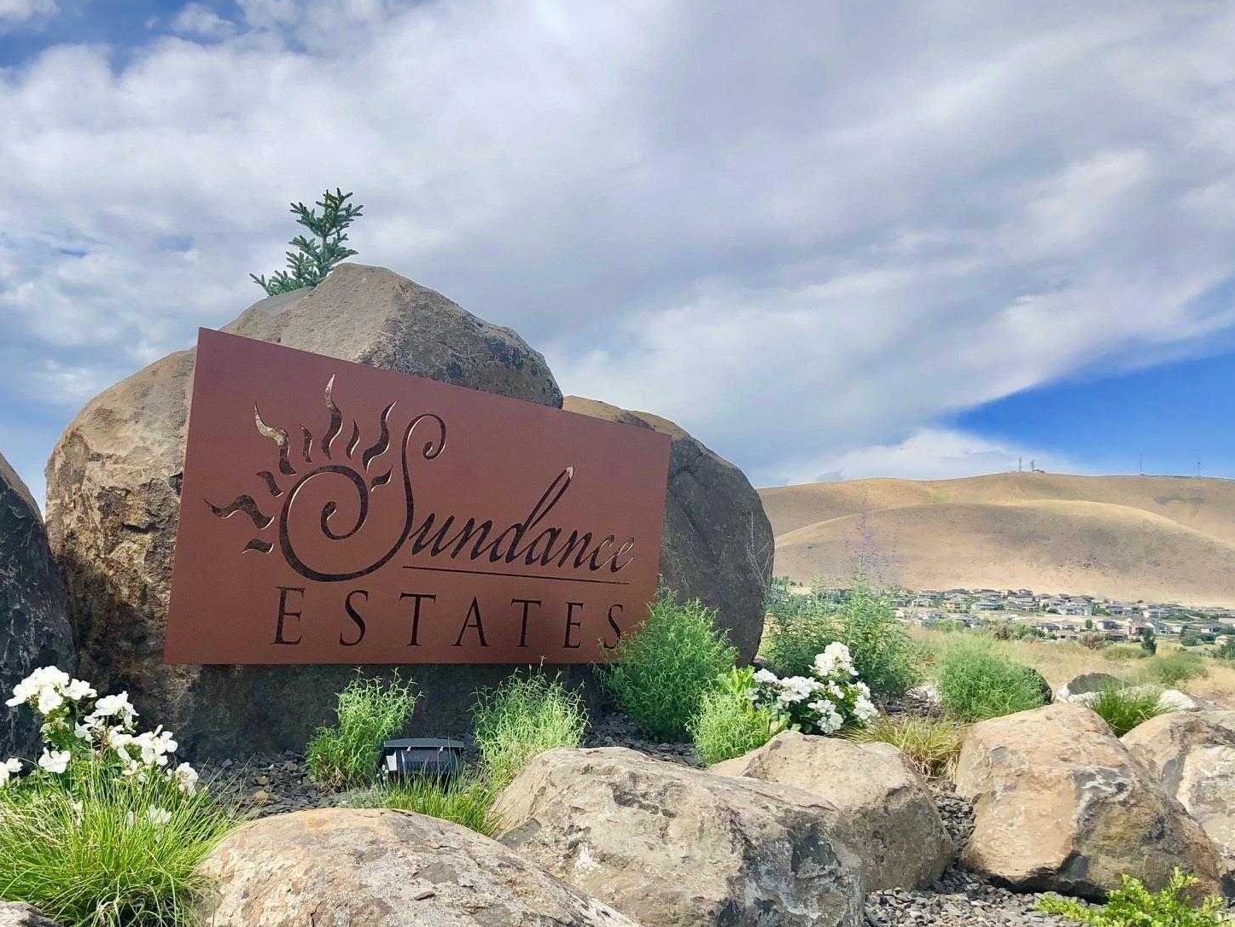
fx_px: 1392
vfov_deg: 36.8
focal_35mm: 39
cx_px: 463
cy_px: 520
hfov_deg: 47.4
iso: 20
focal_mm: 3.99
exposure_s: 1/2825
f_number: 1.8
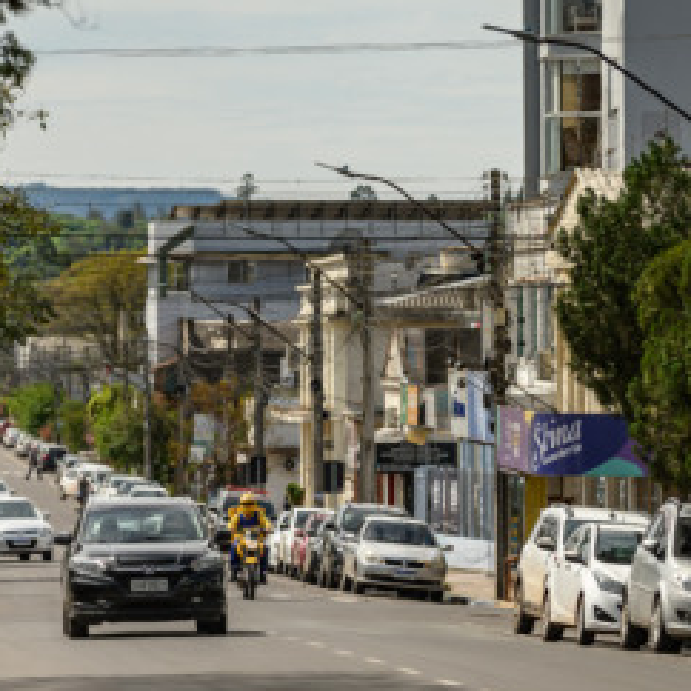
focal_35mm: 288
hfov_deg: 6.1
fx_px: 6504
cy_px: 464
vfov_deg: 6.1
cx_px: 226
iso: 400
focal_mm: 150
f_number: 3.5
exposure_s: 1/8000
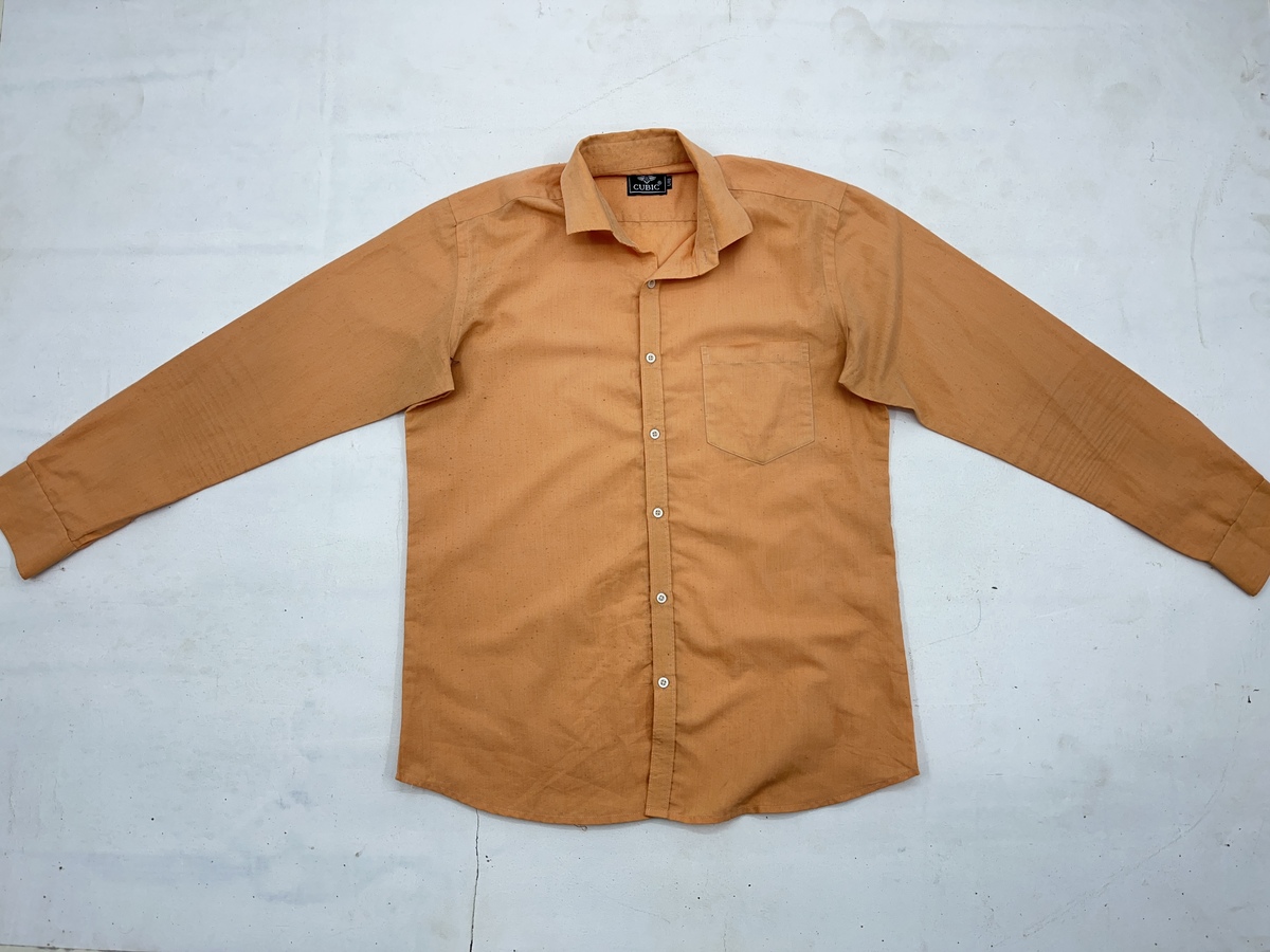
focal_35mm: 26
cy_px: 476
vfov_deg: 53.1
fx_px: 954
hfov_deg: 67.3
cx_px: 635
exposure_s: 1/100
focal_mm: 5.1
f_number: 1.6
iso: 40
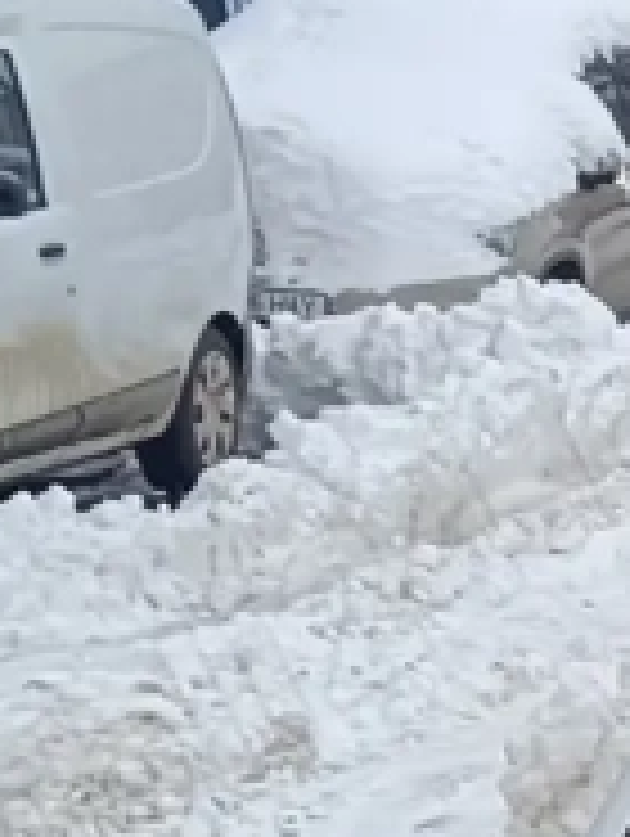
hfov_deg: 7.6
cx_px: 1868
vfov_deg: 11.3
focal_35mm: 172
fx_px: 4164
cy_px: 914
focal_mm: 5.59
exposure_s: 1/543
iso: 52
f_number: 1.88
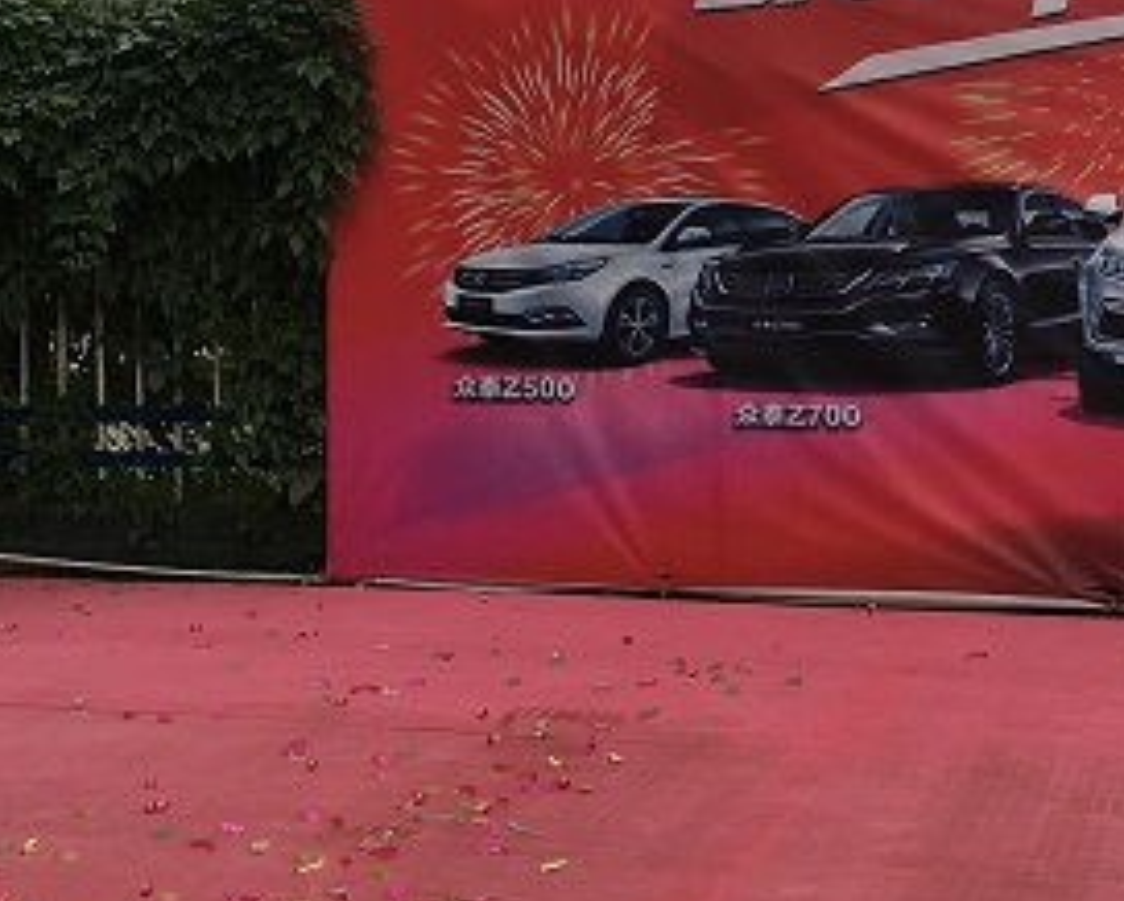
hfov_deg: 22.7
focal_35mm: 84
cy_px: 221
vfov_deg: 18.2
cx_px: 700
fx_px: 2796
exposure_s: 1/265
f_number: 2.2
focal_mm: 4.15
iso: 25
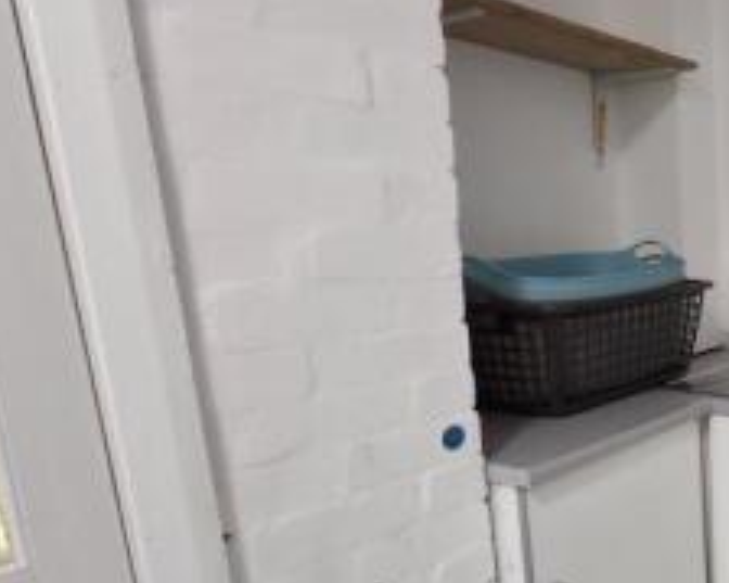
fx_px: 712
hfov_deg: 41.4
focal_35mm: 33
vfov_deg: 44.2
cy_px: 363
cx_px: 828
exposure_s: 1/14.3
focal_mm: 2.2
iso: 125
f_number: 1.9
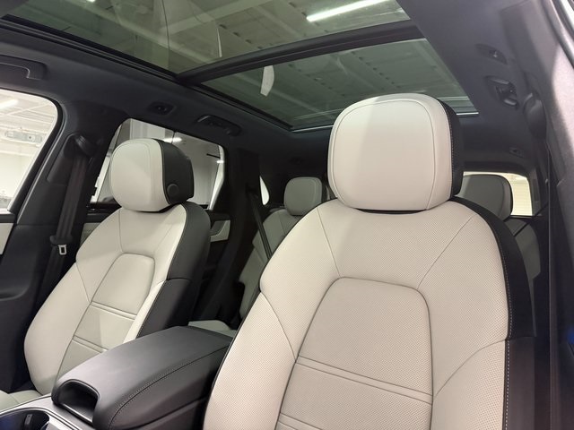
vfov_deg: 56.8
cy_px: 215
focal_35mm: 24
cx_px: 287
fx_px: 398
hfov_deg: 71.6
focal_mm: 6.76
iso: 1000
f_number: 1.78
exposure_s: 1/40
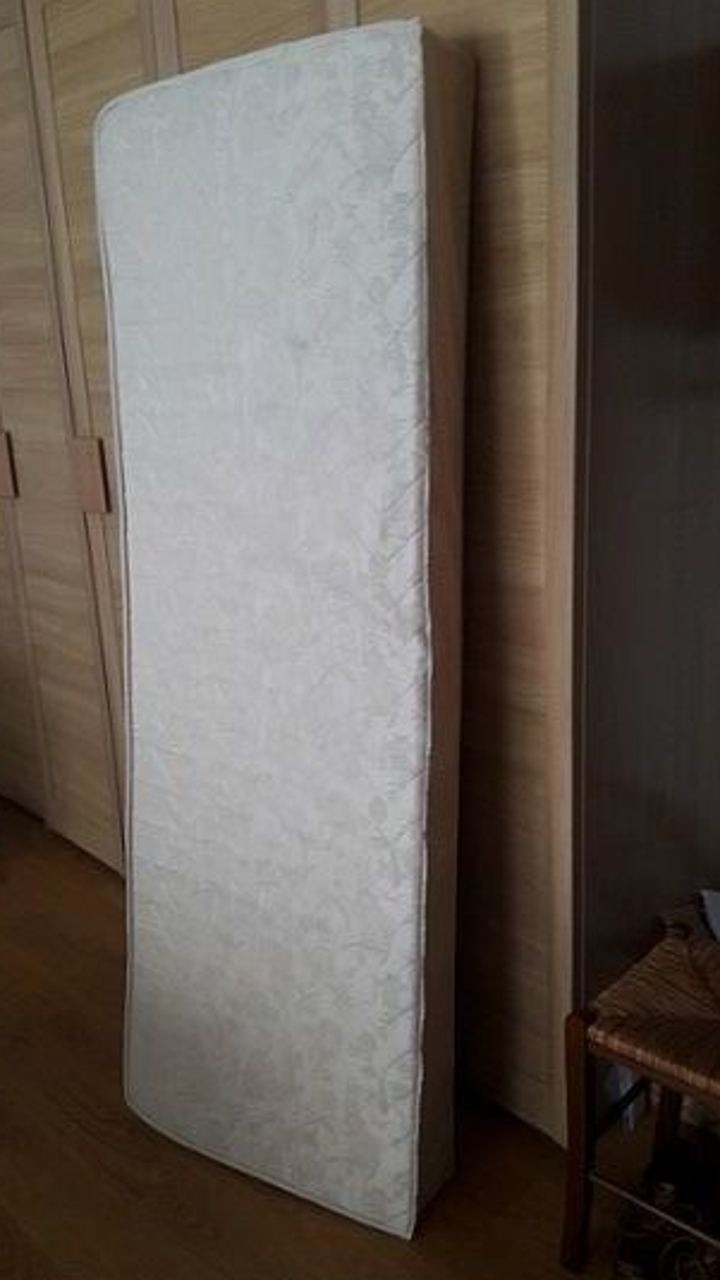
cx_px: 378
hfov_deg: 37.8
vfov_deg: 62.6
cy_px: 645
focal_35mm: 31
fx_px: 1052
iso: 80
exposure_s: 1/33
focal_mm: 3.7
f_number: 1.9
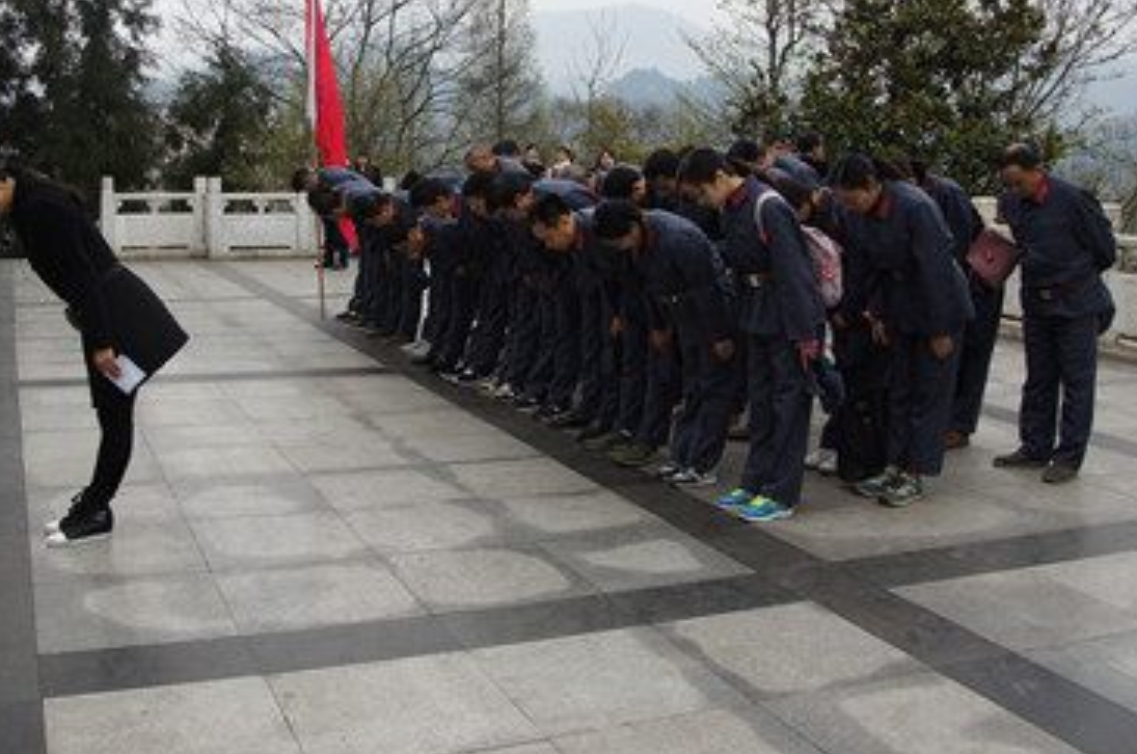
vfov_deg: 35.5
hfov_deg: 51.5
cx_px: 442
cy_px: 249
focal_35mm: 37
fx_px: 1167
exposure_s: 1/40
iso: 100
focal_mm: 18
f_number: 5
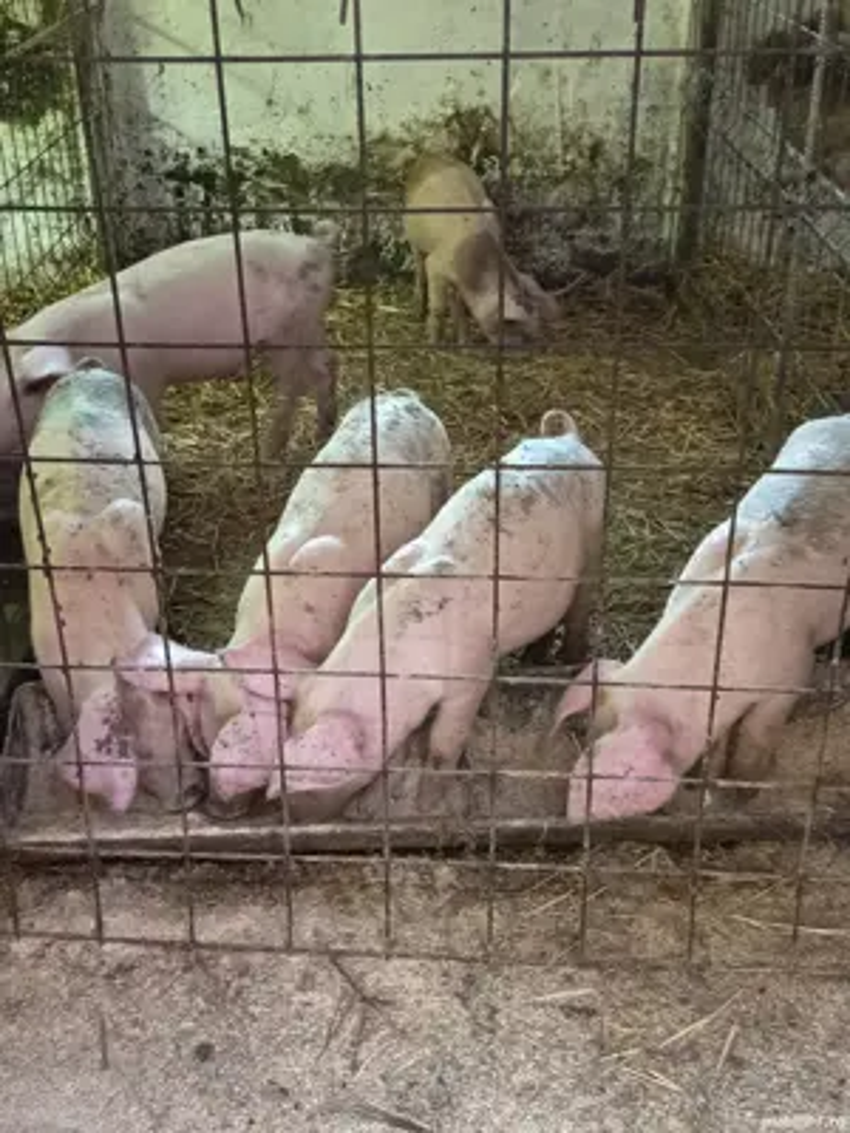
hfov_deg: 37.7
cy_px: 566
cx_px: 425
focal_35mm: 38
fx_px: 1244
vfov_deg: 49.0
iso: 4331
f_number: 1.7
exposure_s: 1/14.3
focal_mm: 5.27
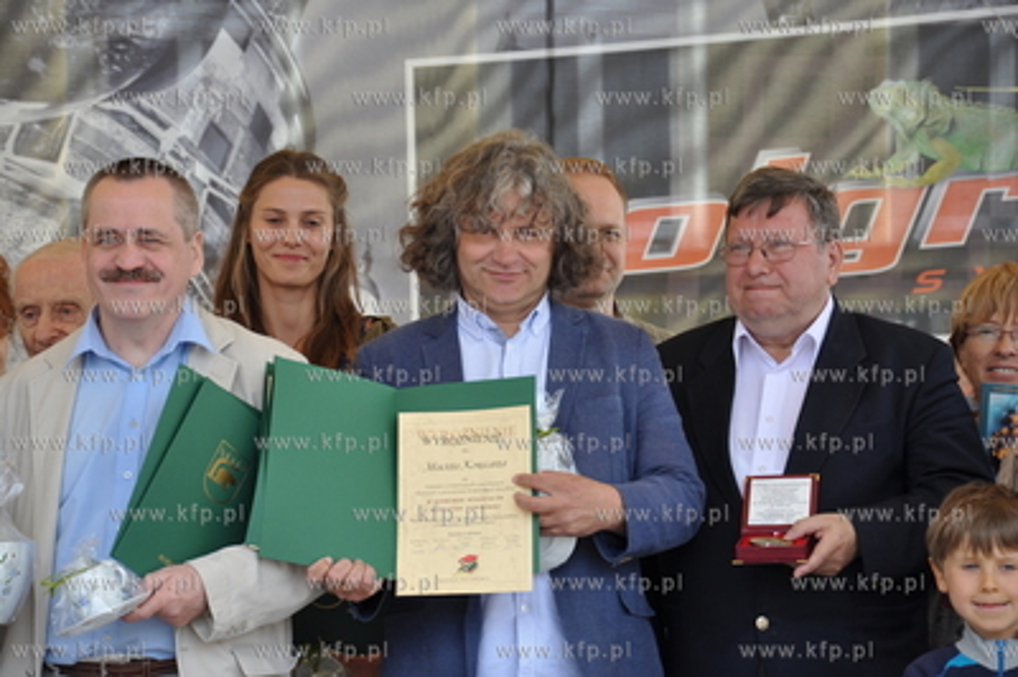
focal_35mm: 138
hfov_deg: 14.9
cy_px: 338
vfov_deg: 9.9
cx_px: 509
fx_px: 3899
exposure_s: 1/160
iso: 200
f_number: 6.3
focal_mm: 92
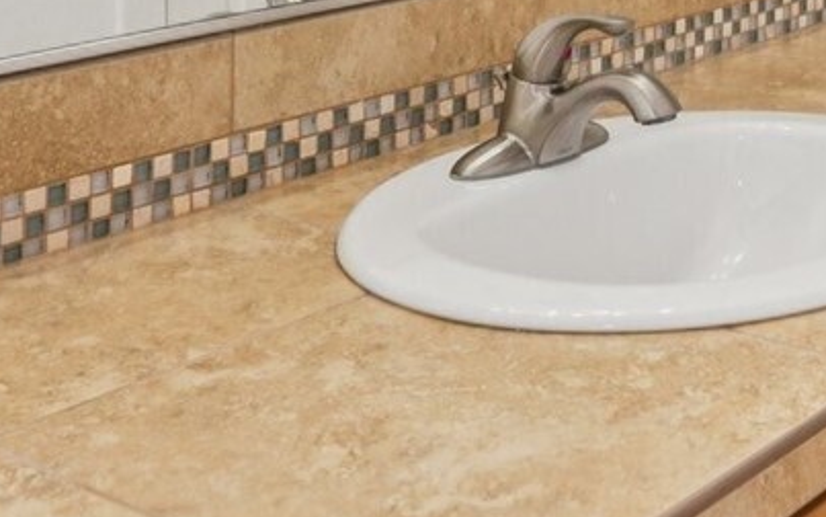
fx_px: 1644
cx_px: 835
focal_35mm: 73
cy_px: -309
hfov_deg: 26.6
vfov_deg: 16.0
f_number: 8
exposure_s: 1/15
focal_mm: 17
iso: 400
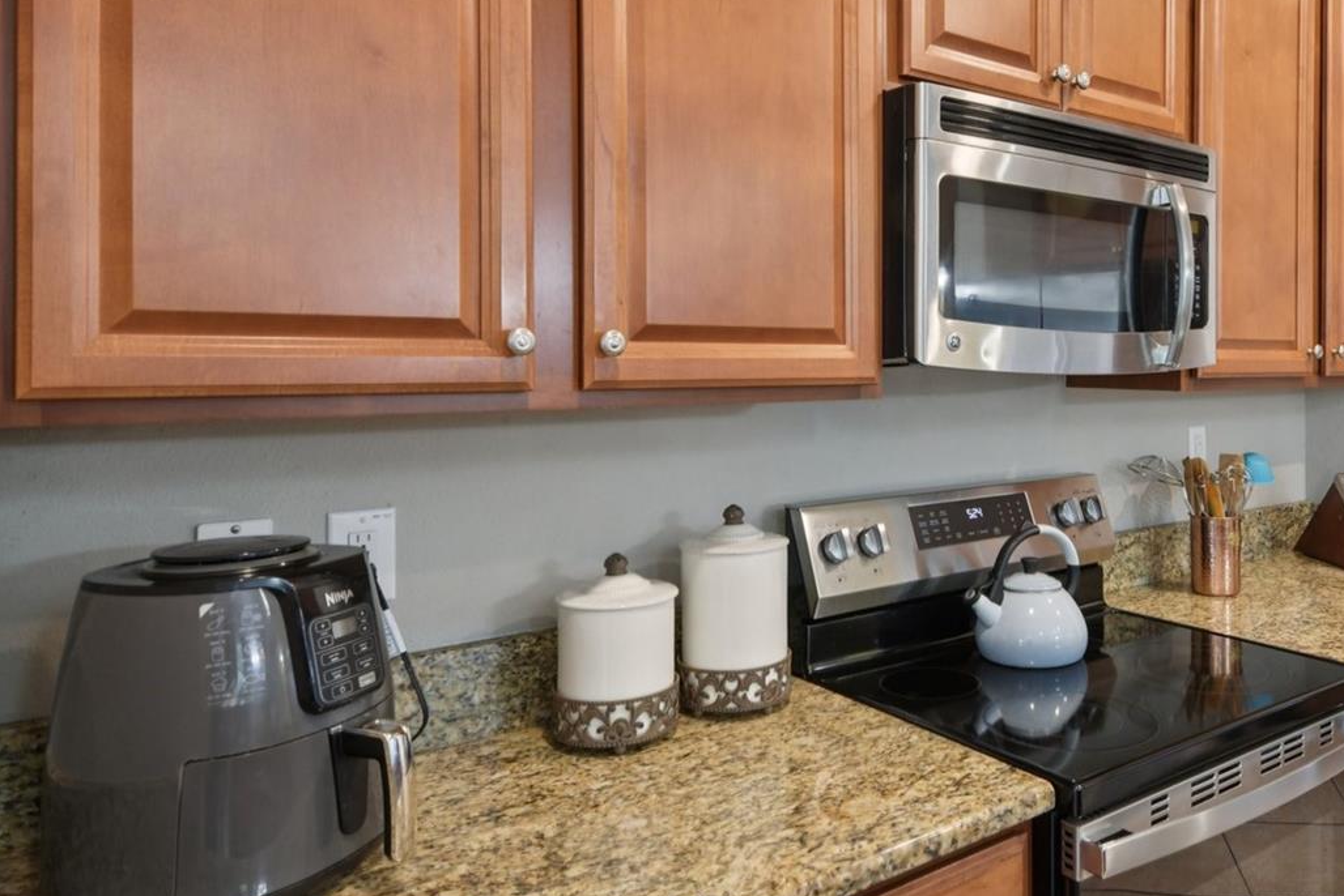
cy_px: 353
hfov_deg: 63.4
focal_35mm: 28
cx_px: 919
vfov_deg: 46.1
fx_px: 1046
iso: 400
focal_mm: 18
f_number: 8
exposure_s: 1/4
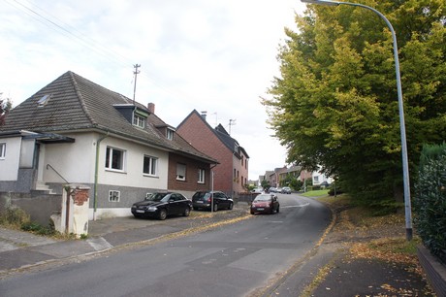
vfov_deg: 47.9
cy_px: 148
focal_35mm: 27
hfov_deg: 67.4
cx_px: 223
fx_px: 334
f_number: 6.3
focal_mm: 18
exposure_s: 1/250
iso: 500
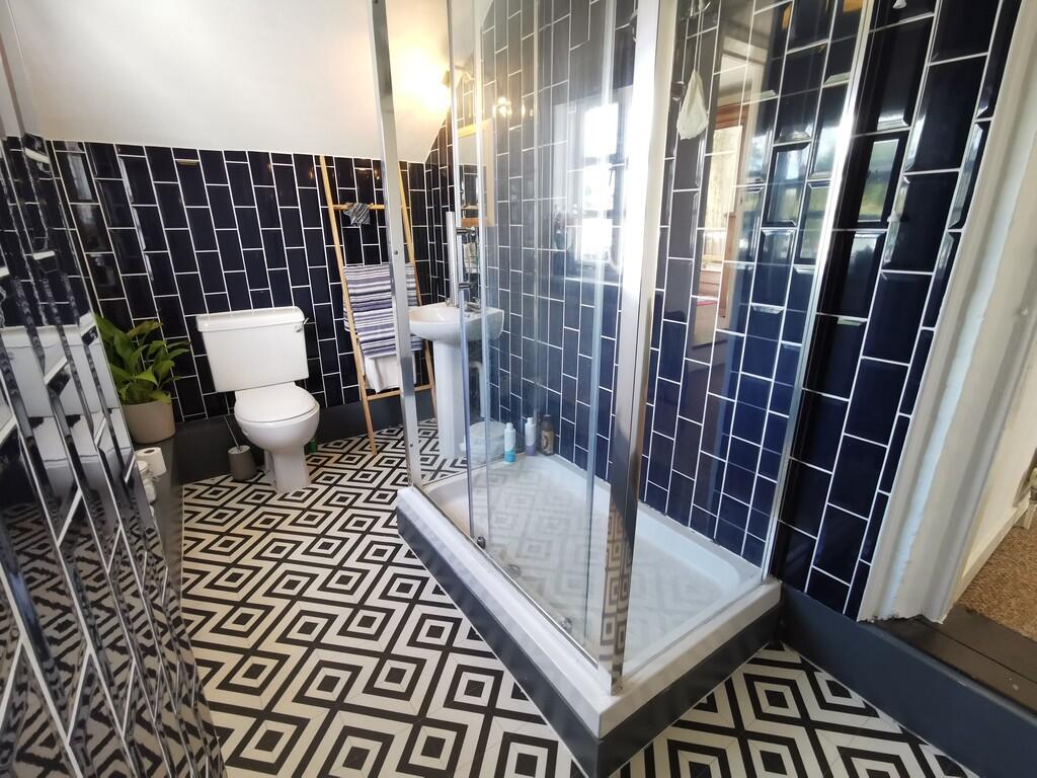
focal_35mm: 17
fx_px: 509
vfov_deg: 74.7
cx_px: 518
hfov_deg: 91.0
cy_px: 389
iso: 250
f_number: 2.2
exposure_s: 1/33.3
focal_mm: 2.26
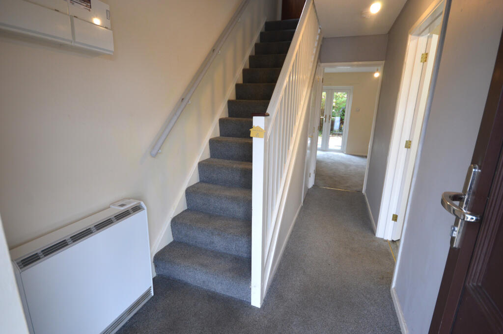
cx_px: 252
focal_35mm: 17
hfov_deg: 92.5
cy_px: 167
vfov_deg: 69.6
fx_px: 241
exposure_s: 1/60
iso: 500
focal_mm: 11.5
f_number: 4.2
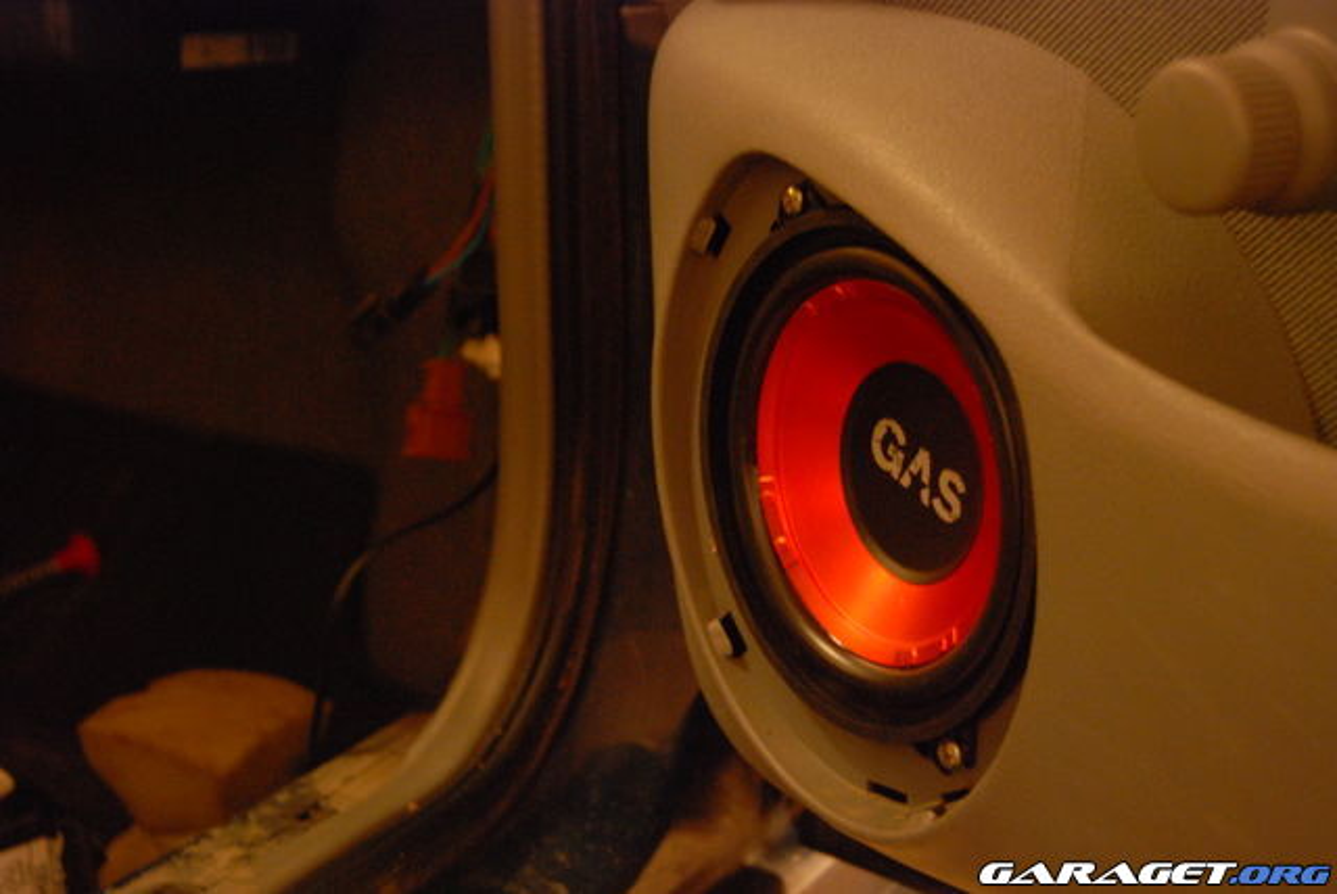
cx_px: 668
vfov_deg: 19.0
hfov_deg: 28.0
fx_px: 2676
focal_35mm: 72
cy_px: 447
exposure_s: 1/3
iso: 1250
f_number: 5.6
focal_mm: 48
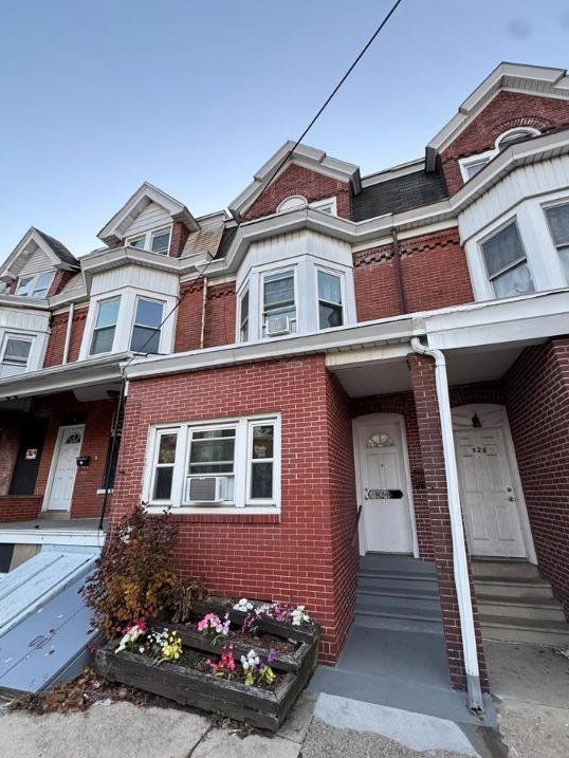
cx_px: 297
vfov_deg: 98.1
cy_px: 395
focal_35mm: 15
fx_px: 329
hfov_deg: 81.7
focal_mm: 2.22
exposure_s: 1/99
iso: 200
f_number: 2.2
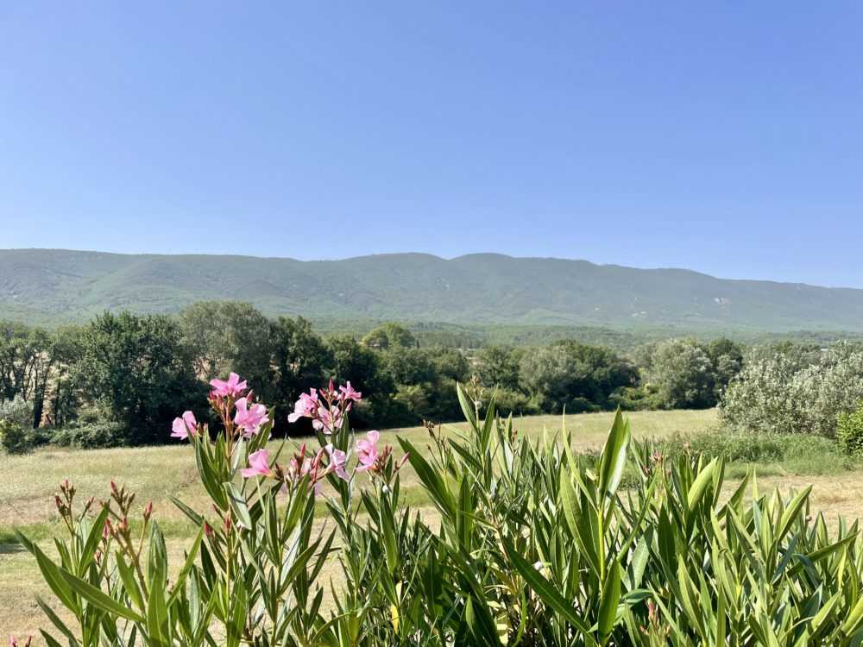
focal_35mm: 26
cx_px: 432
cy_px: 324
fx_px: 648
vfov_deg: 53.1
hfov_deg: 67.3
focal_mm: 4.2
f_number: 1.6
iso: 32
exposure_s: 1/3300
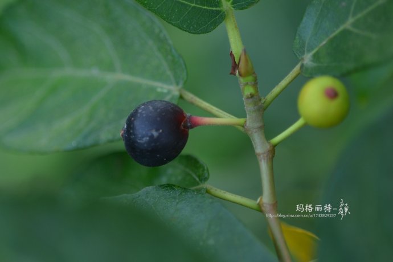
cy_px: 131
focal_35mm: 105
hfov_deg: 19.5
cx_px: 196
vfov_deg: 13.0
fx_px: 1146
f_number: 4
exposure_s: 1/640
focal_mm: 105
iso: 500
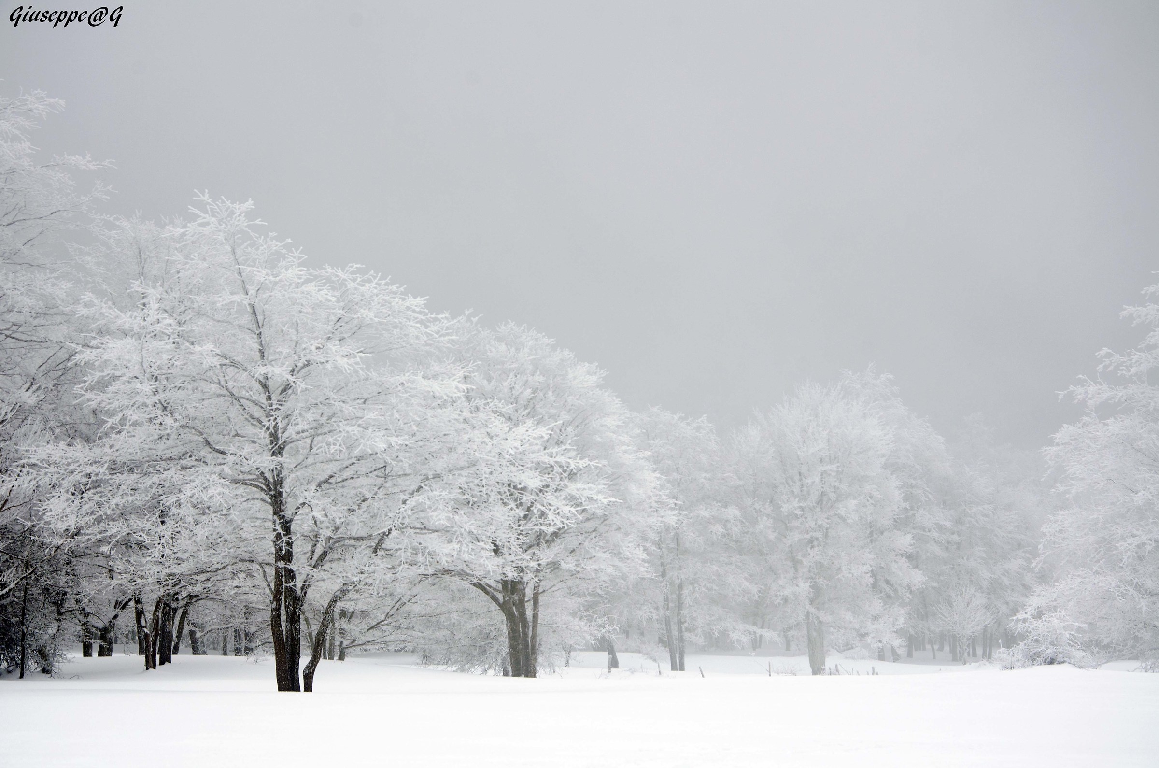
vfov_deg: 15.6
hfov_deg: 23.4
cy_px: 384
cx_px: 580
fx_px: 2795
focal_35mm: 87
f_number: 9
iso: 100
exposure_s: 1/200
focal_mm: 58
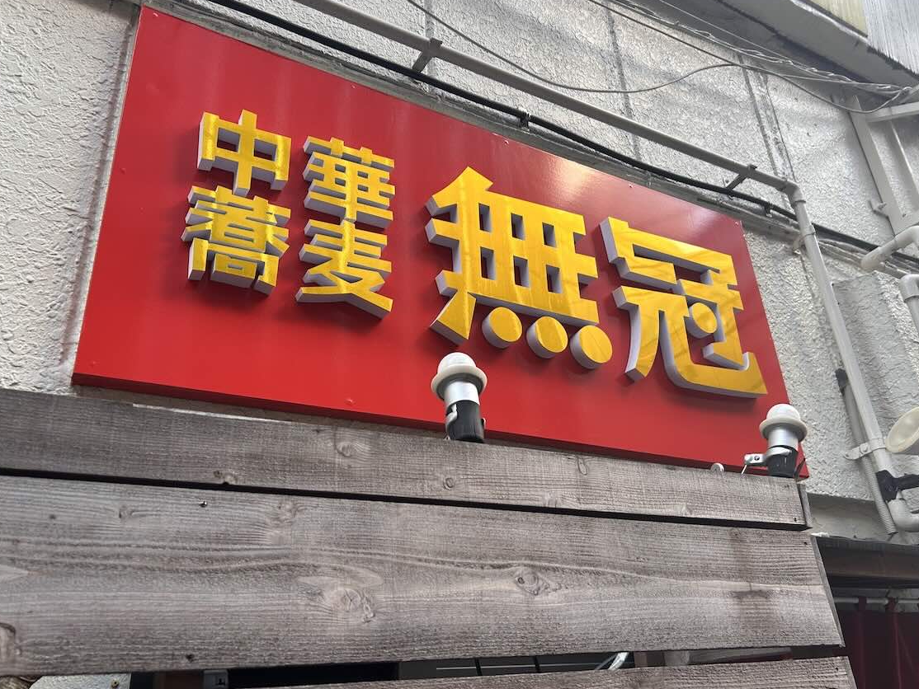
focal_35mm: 28
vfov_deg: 49.8
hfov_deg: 63.4
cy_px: 335
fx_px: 744
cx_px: 469
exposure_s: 1/100
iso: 80
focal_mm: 5.7
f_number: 1.5
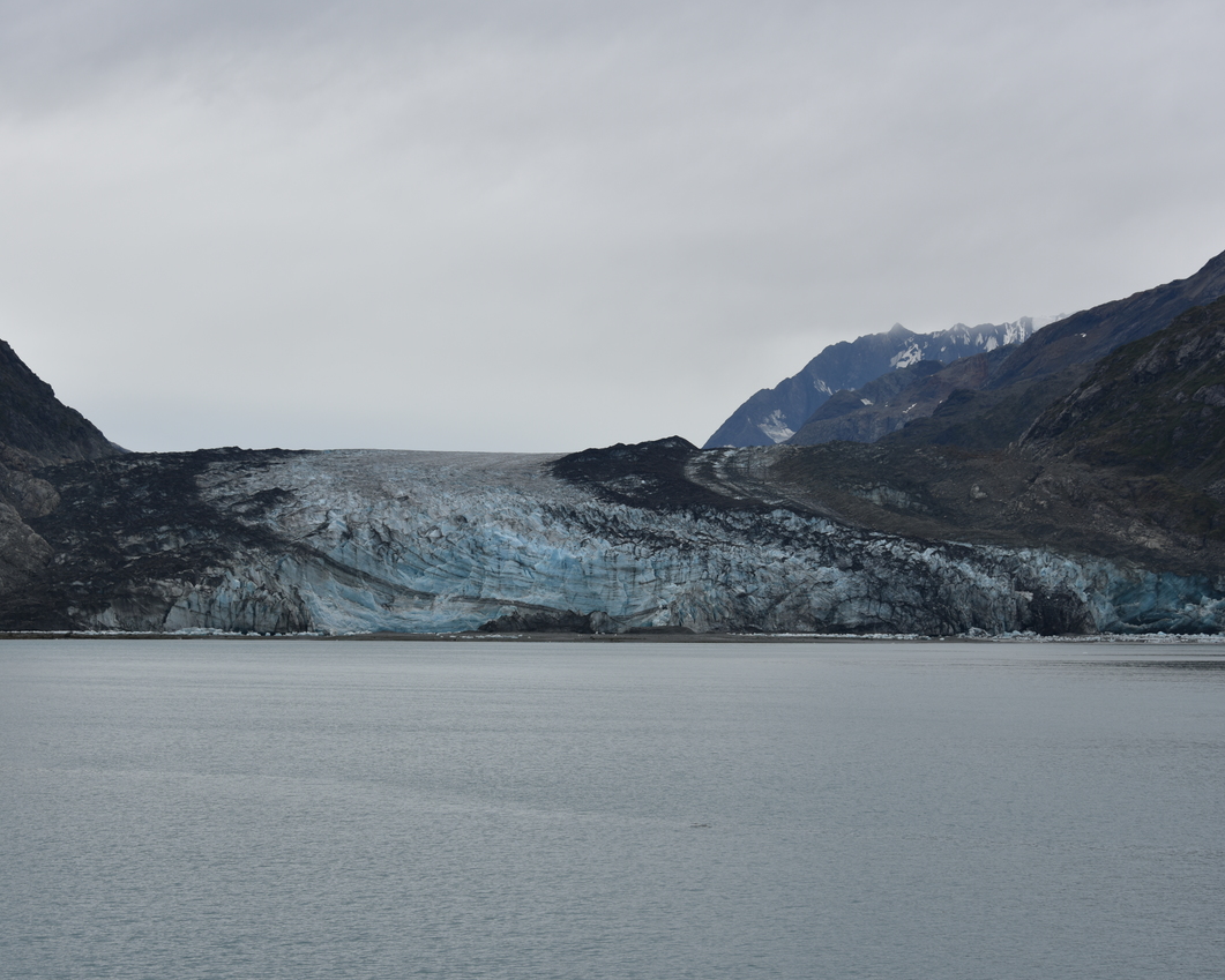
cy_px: 489
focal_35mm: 77
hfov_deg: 24.7
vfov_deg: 19.9
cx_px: 596
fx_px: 2792
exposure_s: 1/250
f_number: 8
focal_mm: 68
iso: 100
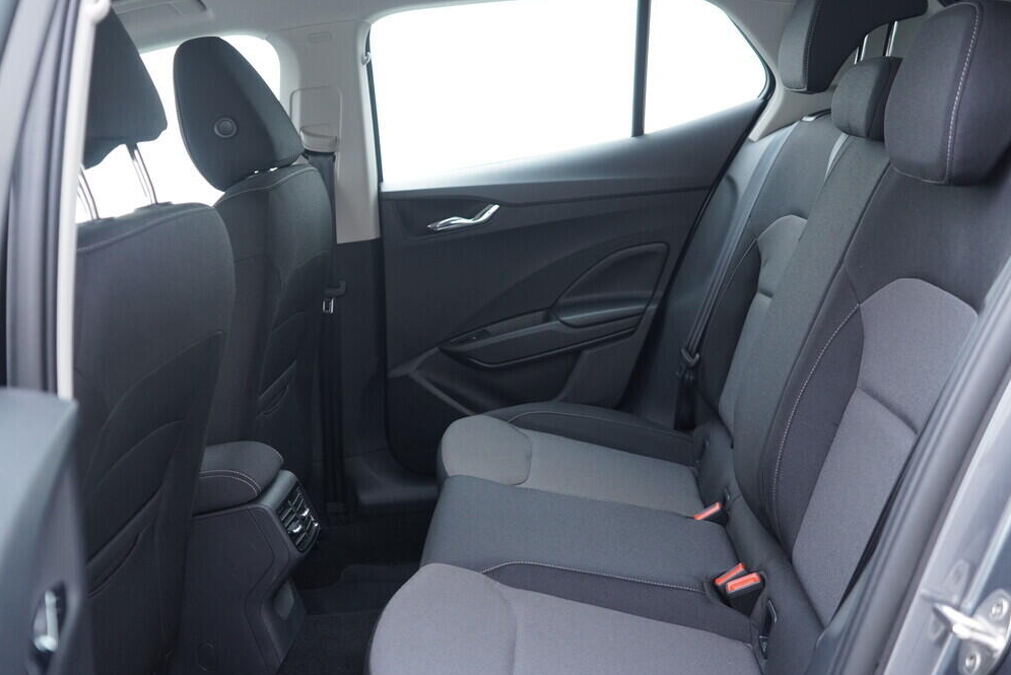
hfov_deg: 51.9
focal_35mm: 37
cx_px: 516
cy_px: 336
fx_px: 1039
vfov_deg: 36.0
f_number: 2.8
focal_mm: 24
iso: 400
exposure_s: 1/40
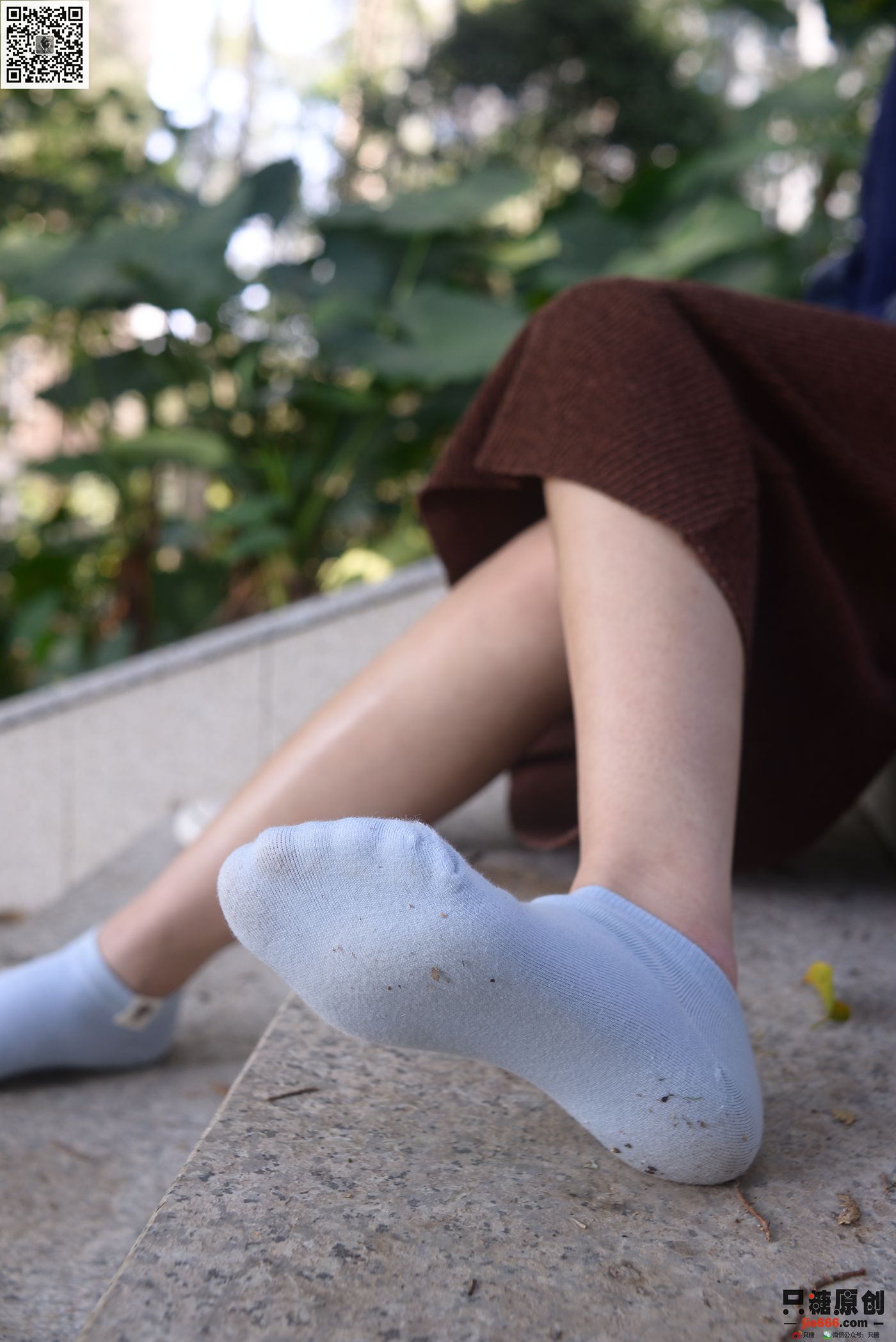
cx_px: 448
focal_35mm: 35
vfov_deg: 54.4
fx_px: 1305
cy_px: 671
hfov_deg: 37.9
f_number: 5.6
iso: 200
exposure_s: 1/60
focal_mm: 35
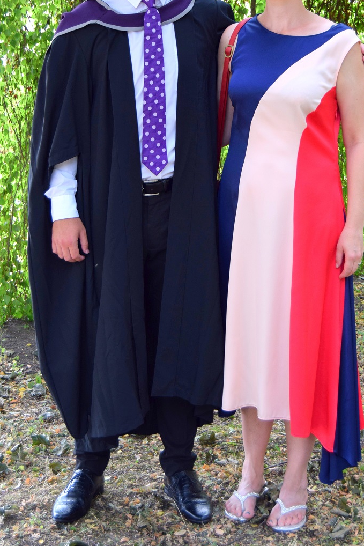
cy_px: 183
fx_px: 1273
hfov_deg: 16.3
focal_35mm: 84
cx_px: 203
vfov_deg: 24.1
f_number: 4.8
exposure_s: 1/80
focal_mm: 38
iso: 400
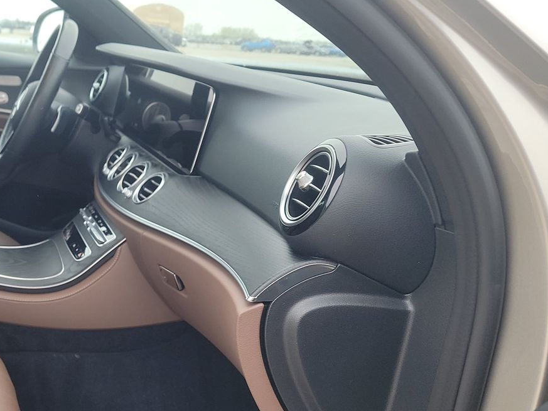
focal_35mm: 44
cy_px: 321
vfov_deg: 32.1
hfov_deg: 39.7
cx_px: 51
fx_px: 697
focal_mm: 6.7
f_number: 1.8
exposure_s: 1/59
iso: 119
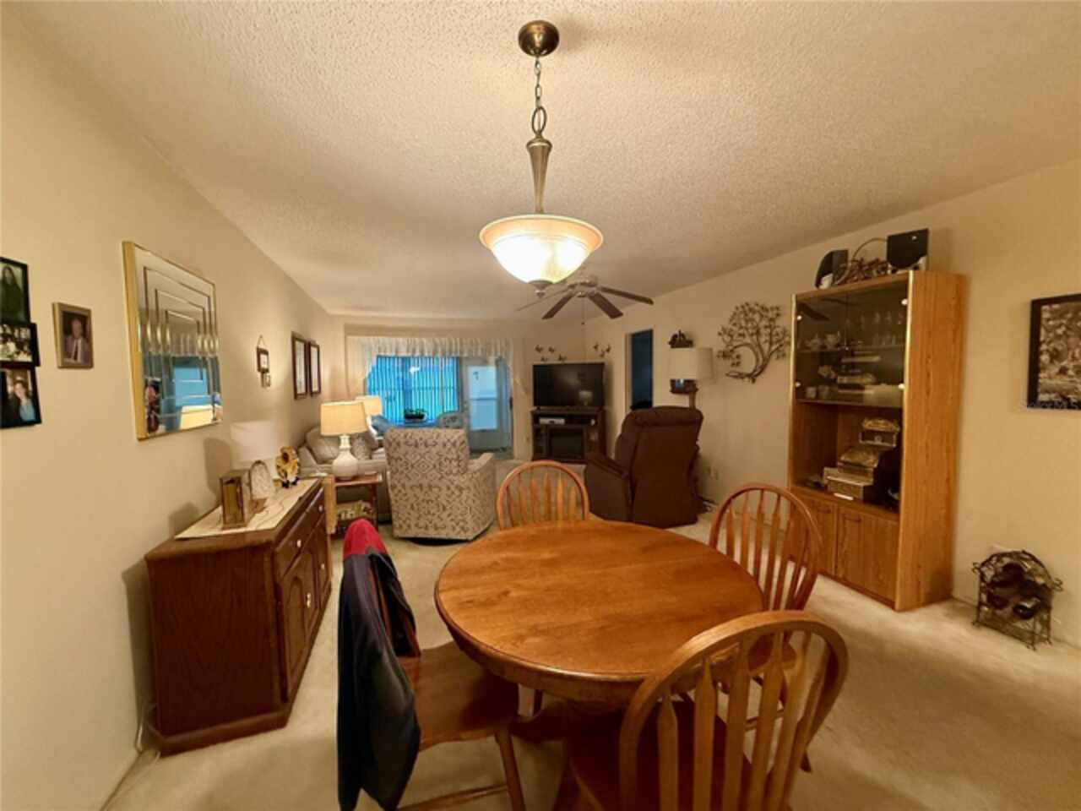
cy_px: 406
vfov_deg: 85.7
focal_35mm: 14
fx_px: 437
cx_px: 540
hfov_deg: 102.1
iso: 640
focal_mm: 2.22
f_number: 2.2
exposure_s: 1/60
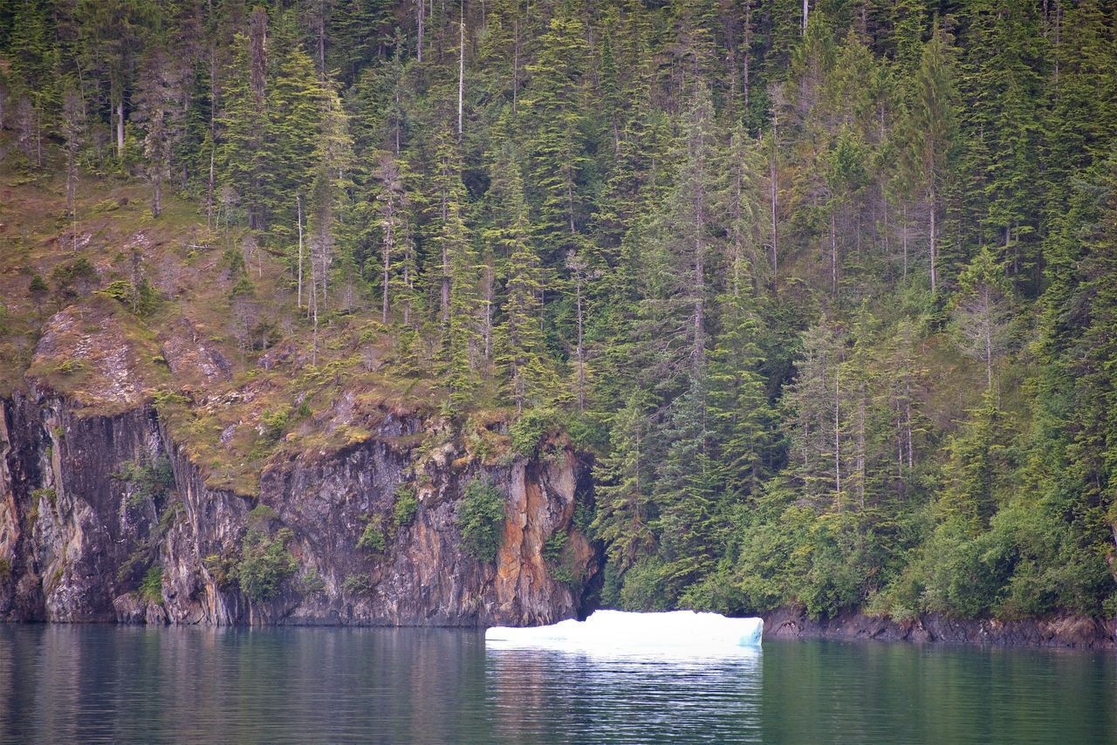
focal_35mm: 300
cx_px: 558
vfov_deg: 4.6
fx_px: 9310
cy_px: 372
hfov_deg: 6.9
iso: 1600
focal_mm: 300
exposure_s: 1/640
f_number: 5.6
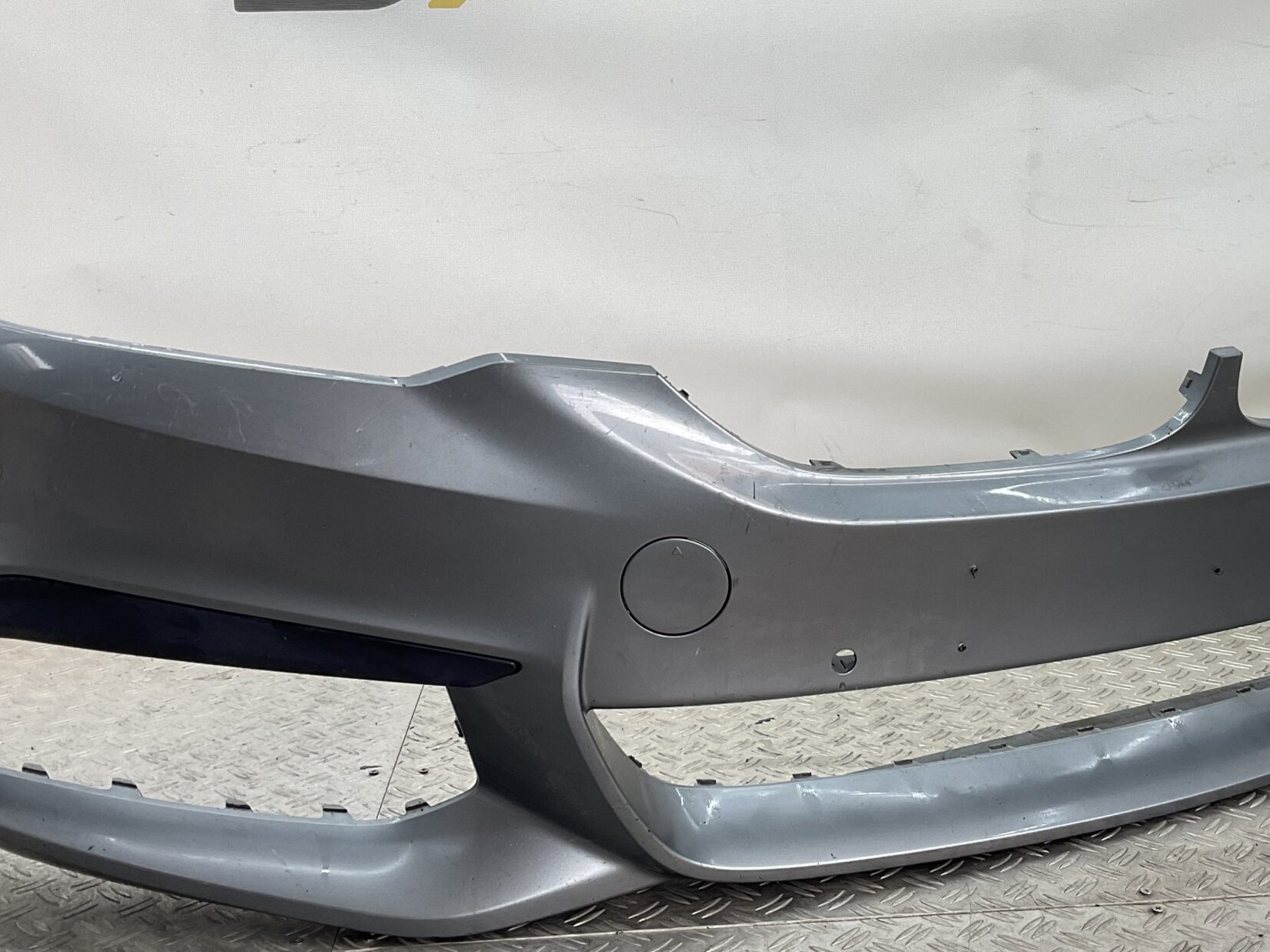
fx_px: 1651
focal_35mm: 45
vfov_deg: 32.1
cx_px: 769
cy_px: 421
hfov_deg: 41.9
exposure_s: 1/100
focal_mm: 3
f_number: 1.8
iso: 32
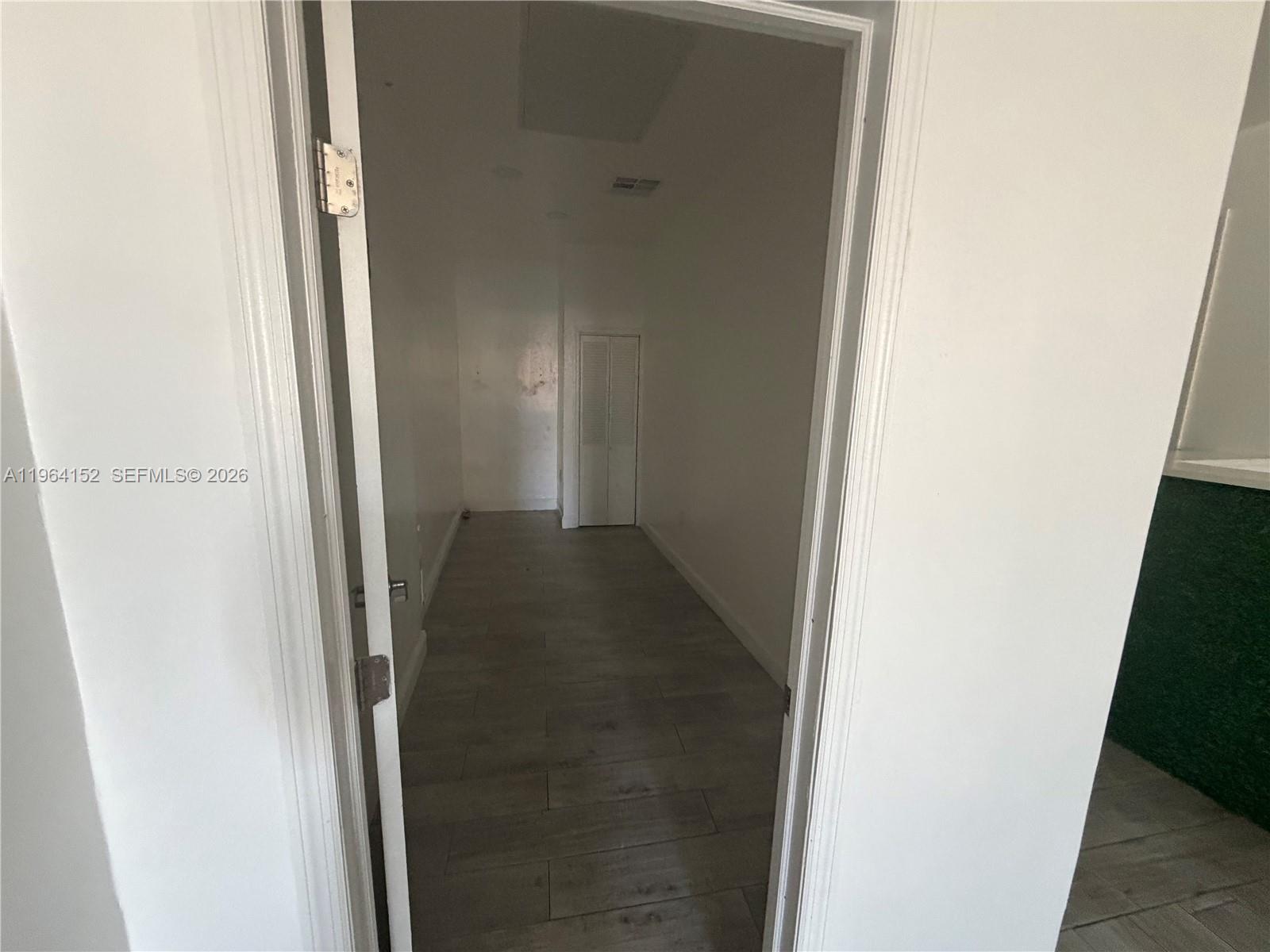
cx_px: 635
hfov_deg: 102.1
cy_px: 476
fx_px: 514
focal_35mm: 14
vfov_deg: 85.7
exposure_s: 1/60
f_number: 2.2
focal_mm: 2.22
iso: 400
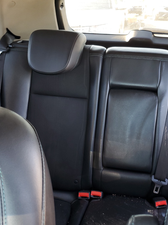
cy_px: 107
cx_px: 118
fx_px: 246
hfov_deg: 37.1
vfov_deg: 49.0
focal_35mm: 38
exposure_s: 1/50
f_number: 1.5
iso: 73
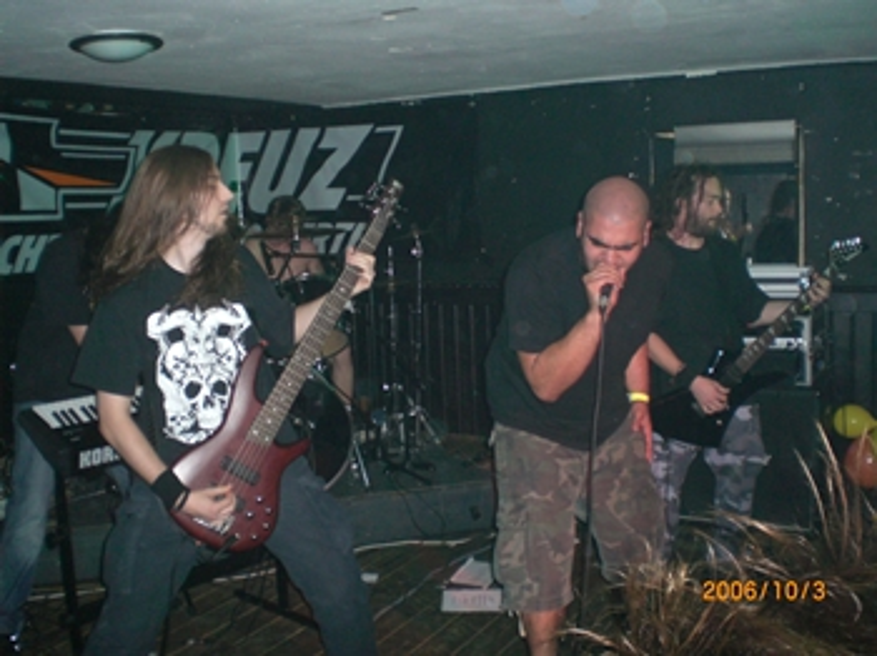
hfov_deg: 49.0
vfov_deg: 37.7
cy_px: 328
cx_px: 438
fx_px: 962
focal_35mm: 38
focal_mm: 6.3
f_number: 3.1
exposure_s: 1/60
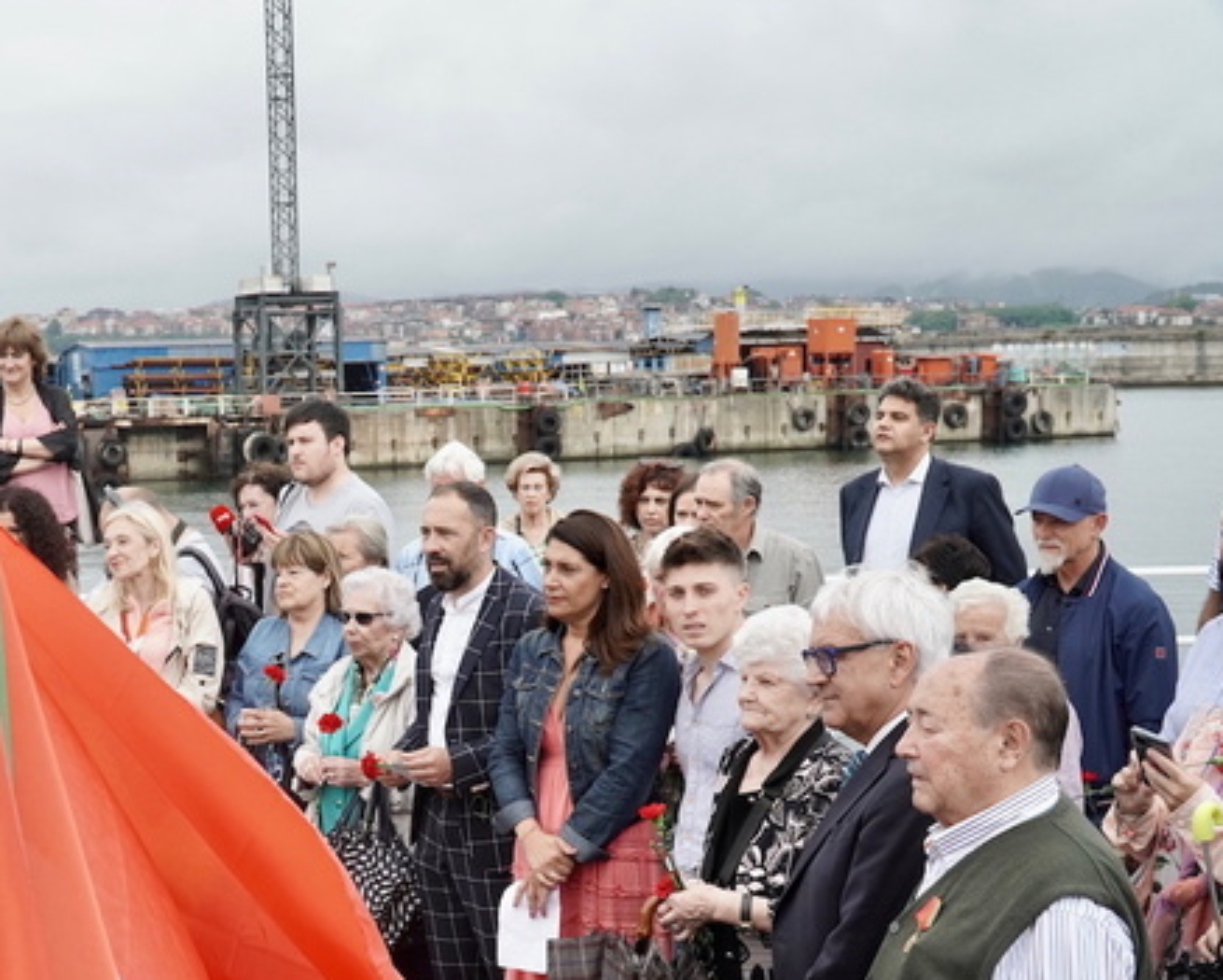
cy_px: 658
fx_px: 1947
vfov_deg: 28.0
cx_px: 232
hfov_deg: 33.8
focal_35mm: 54
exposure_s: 1/1000
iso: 500
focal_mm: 23
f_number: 5
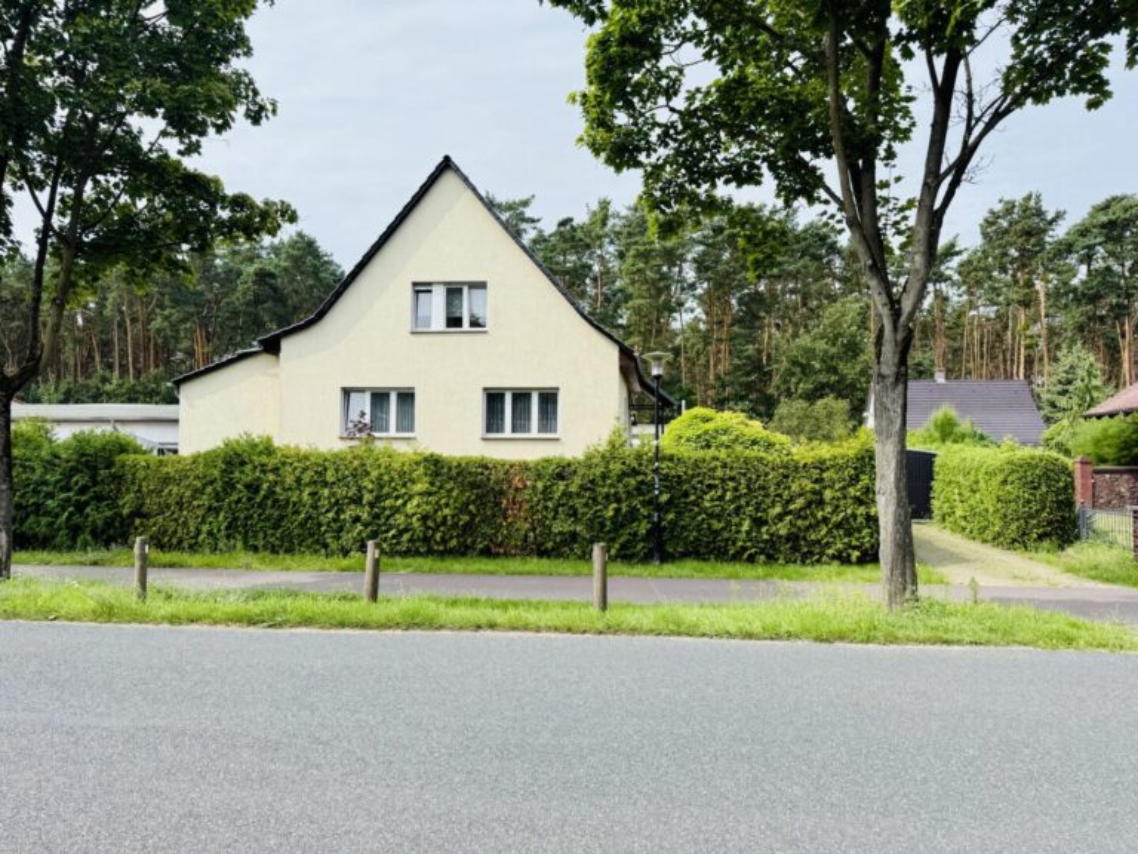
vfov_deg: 56.8
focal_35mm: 24
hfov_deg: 71.6
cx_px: 569
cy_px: 427
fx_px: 789
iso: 80
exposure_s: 1/2703
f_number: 1.78
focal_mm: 6.76
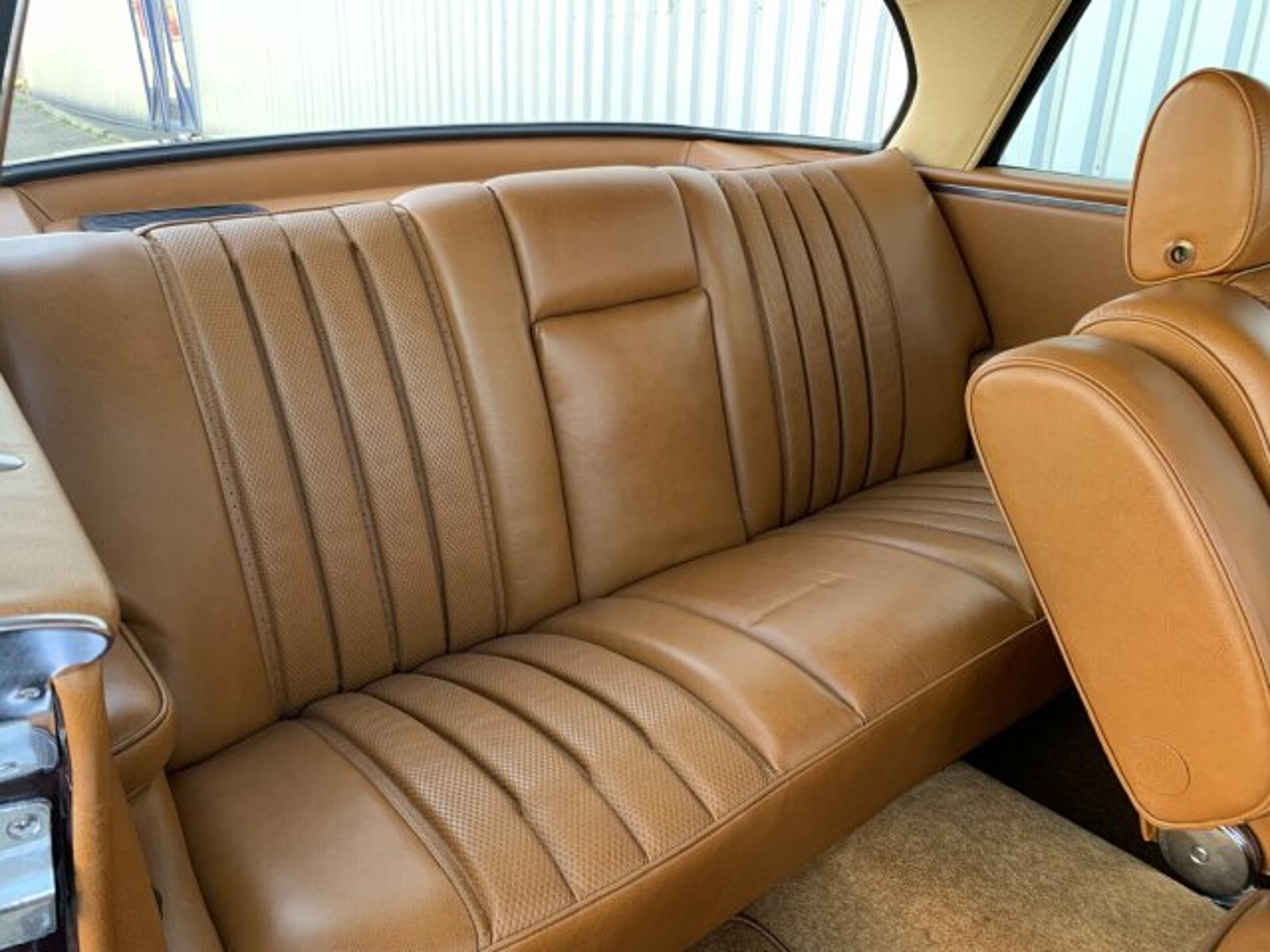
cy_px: 476
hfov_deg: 67.3
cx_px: 635
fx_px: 954
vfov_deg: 53.1
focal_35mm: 26
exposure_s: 1/121
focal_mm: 4.25
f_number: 1.8
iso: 100
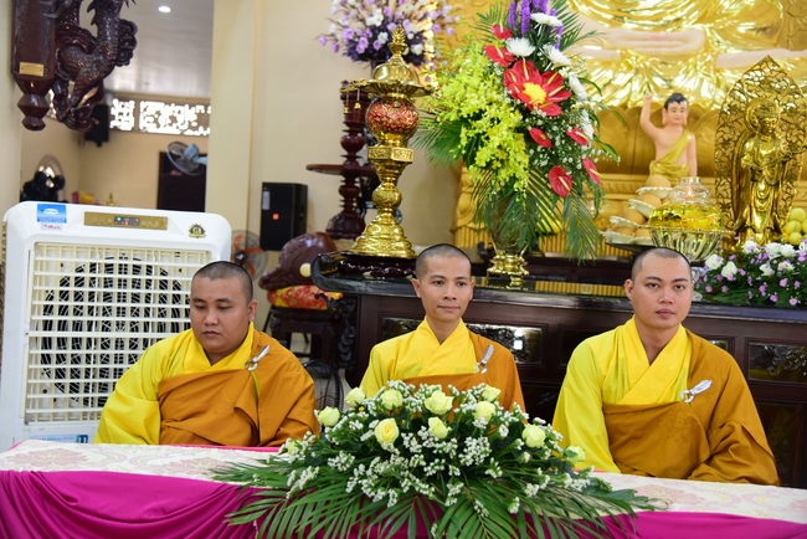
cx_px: 404
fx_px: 1032
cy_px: 270
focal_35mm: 46
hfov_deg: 42.7
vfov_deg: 29.3
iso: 1600
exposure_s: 1/60
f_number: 4
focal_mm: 46
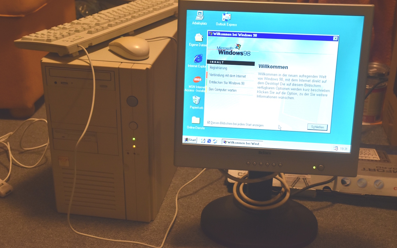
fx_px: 590
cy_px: 118
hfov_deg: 37.2
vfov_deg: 23.7
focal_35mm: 55
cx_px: 196
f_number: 4.5
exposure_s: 1/50
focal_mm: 35
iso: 800
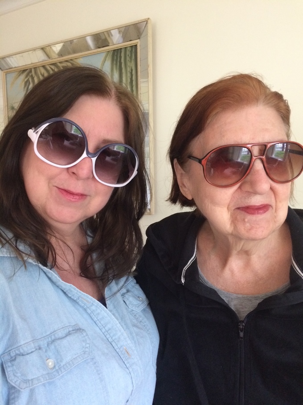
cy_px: 202
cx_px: 152
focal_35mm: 29
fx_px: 339
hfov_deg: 48.2
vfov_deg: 61.7
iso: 250
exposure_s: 1/20
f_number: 2.2
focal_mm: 4.15
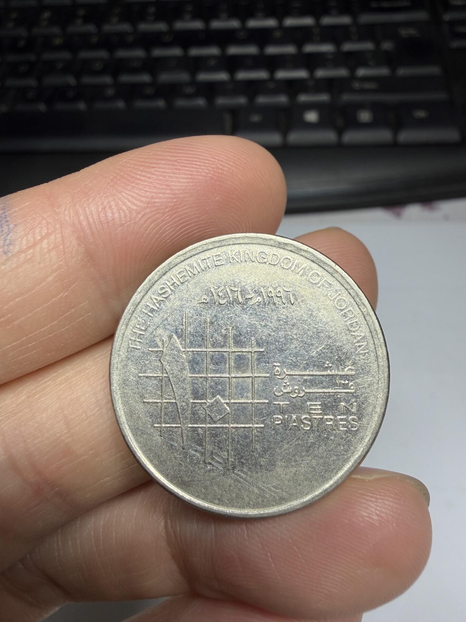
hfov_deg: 53.1
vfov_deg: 67.3
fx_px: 467
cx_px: 233
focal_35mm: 26
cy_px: 311
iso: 64
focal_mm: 2.22
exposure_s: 1/121
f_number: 2.2
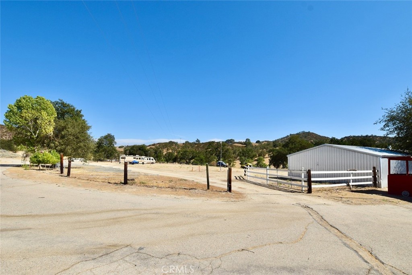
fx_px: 172
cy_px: 138
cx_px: 206
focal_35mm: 15
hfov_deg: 100.4
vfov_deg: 77.3
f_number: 8
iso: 200
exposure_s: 1/640
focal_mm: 10
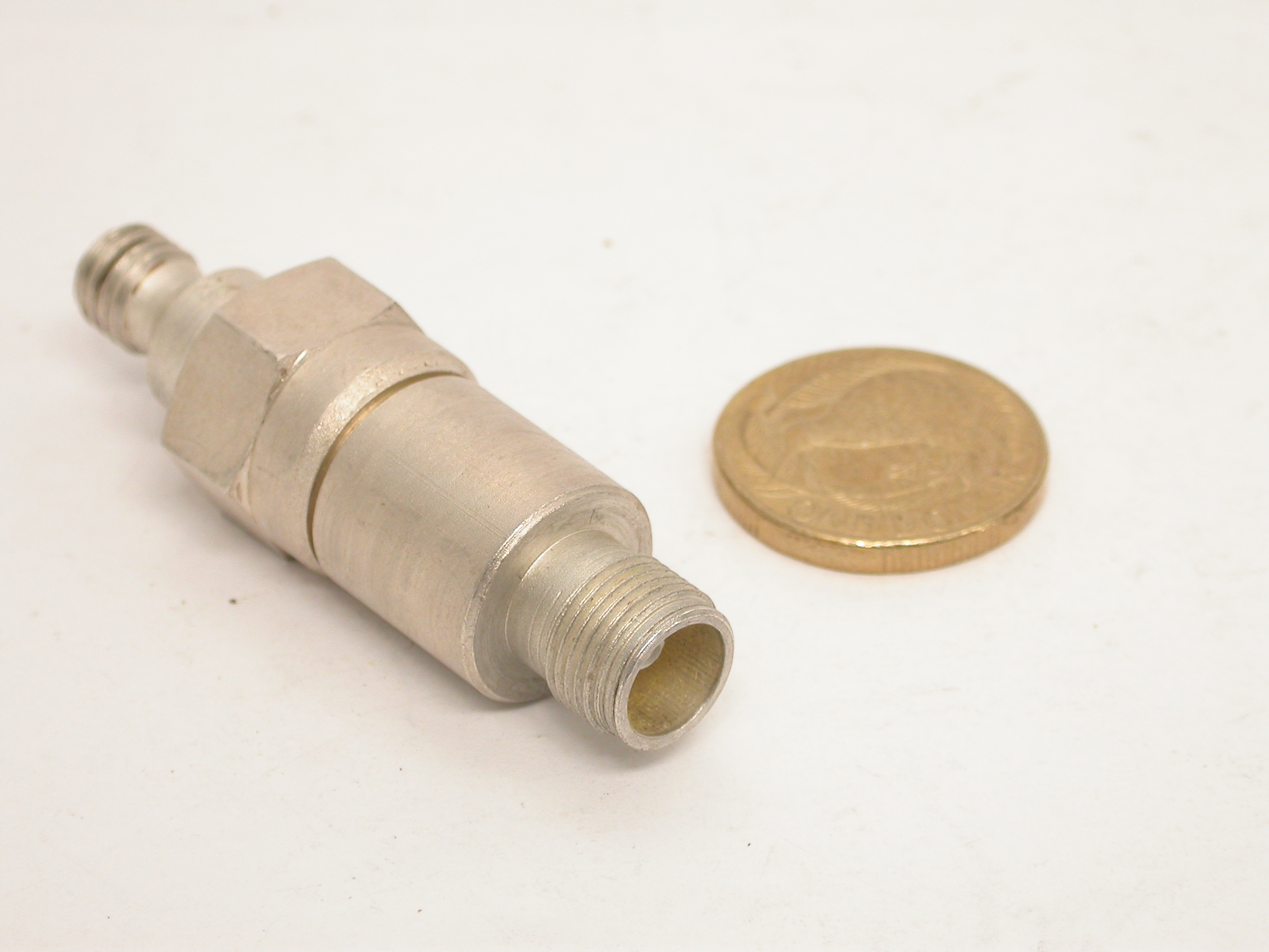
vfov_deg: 9.6
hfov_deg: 12.8
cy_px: 476
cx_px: 634
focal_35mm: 154
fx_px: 5646
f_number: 5.1
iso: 100
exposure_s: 1/23.1
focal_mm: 32
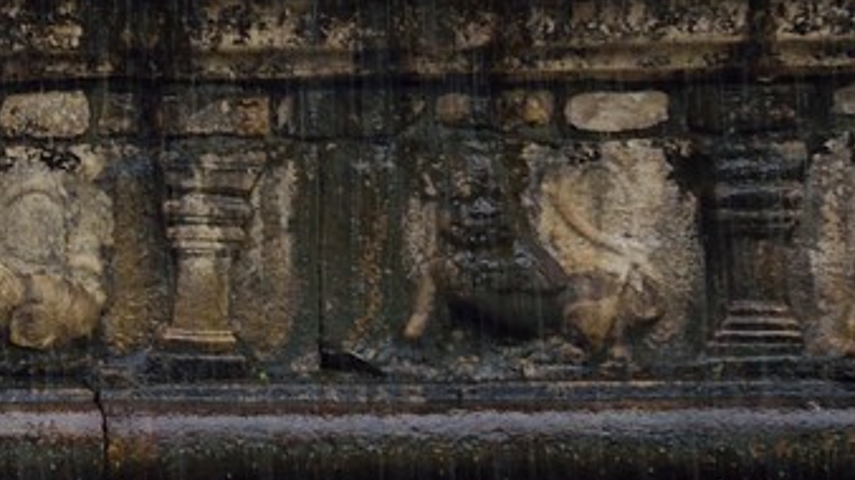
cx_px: -1148
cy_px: 407
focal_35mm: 208
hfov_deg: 9.3
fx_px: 4715
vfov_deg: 5.8
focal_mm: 42
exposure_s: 1/100
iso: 800
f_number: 4
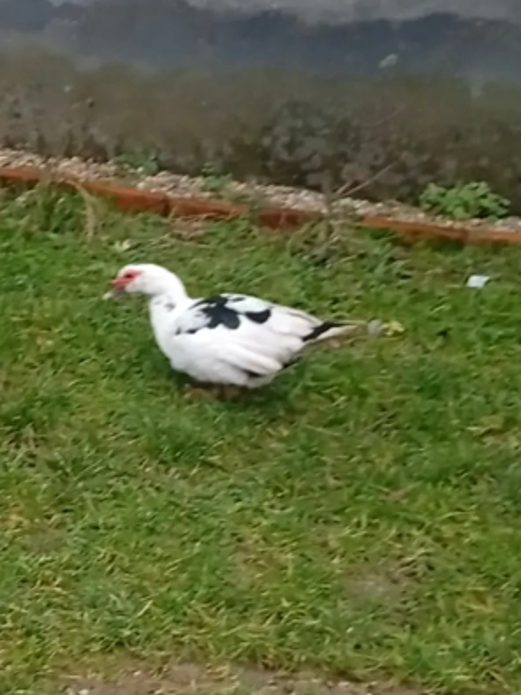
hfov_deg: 15.5
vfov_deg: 21.5
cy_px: 382
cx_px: -130
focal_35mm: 91
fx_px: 1827
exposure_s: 1/123
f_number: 1.8
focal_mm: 3.84
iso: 50
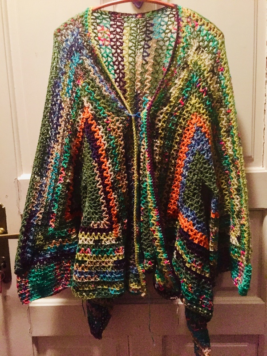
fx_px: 298
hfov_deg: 48.2
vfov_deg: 61.7
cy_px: 178
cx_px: 134
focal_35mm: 29
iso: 640
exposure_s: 1/17
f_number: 2.2
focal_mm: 4.15
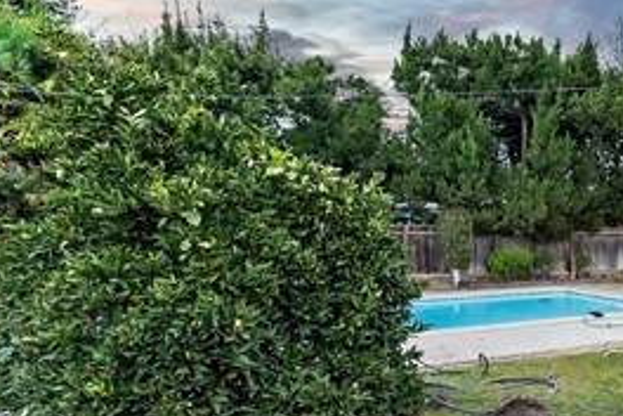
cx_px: 689
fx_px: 588
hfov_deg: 43.1
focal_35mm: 34
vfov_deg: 38.7
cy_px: 256
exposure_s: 1/160
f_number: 2.8
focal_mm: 14
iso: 4000
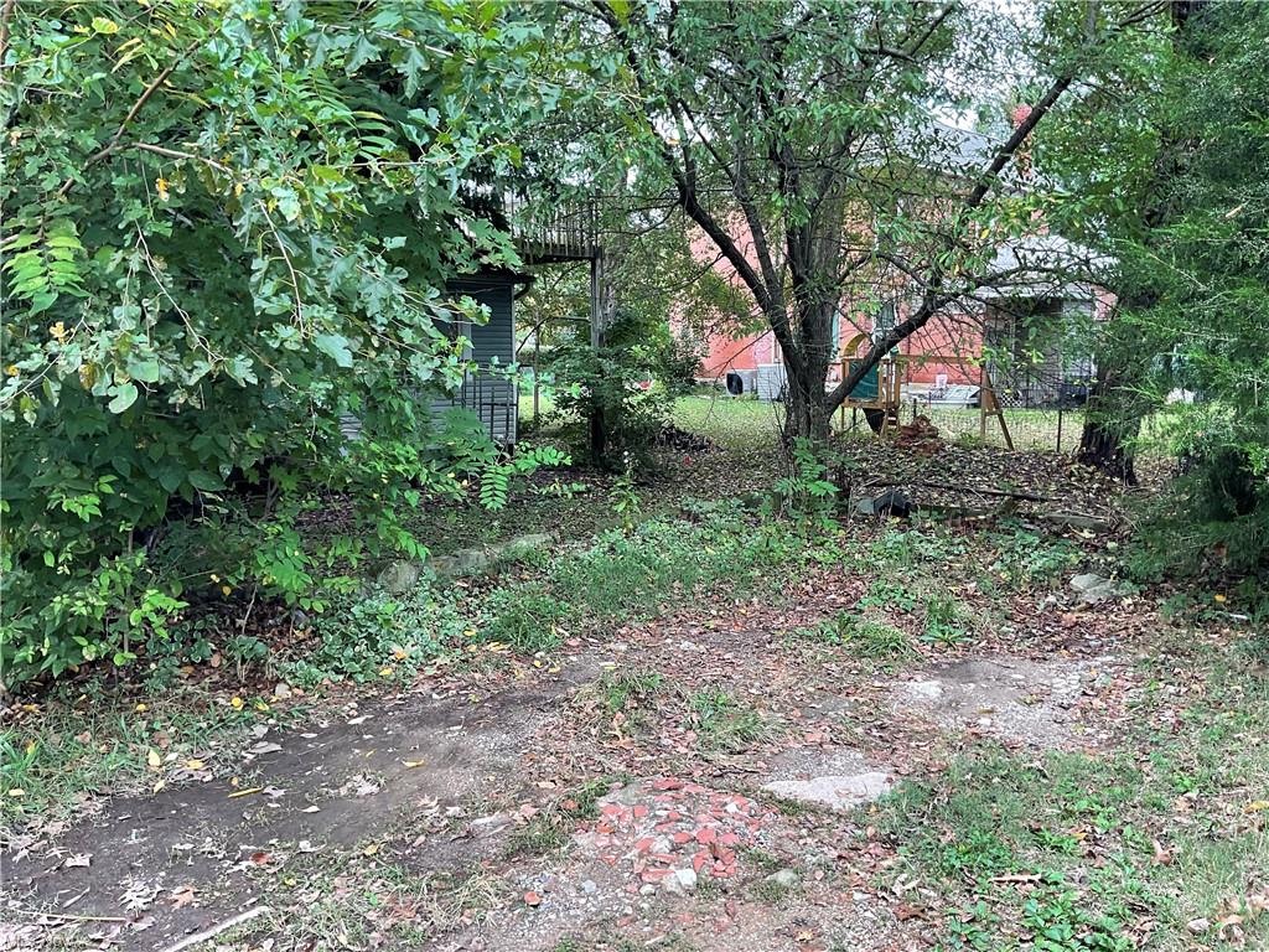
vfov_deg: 48.2
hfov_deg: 61.7
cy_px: 476
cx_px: 634
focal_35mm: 29
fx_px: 1063
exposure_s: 1/100
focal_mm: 3
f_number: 1.8
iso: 32
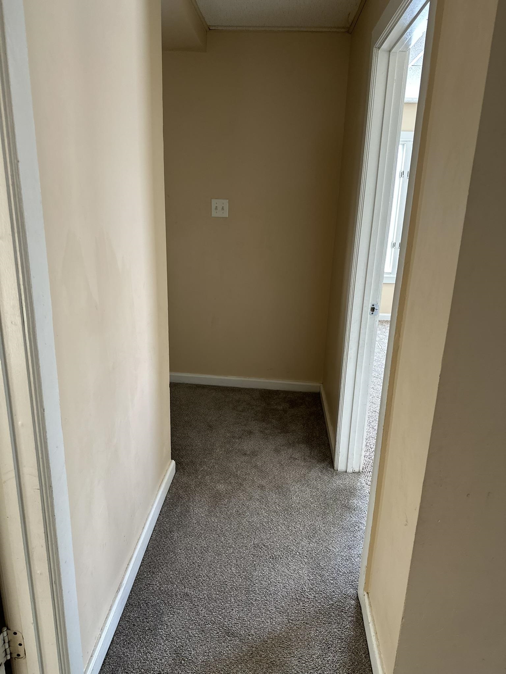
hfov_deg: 56.8
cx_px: 253
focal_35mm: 24
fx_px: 468
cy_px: 337
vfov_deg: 71.6
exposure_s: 1/121
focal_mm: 6.86
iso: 160
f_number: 1.78
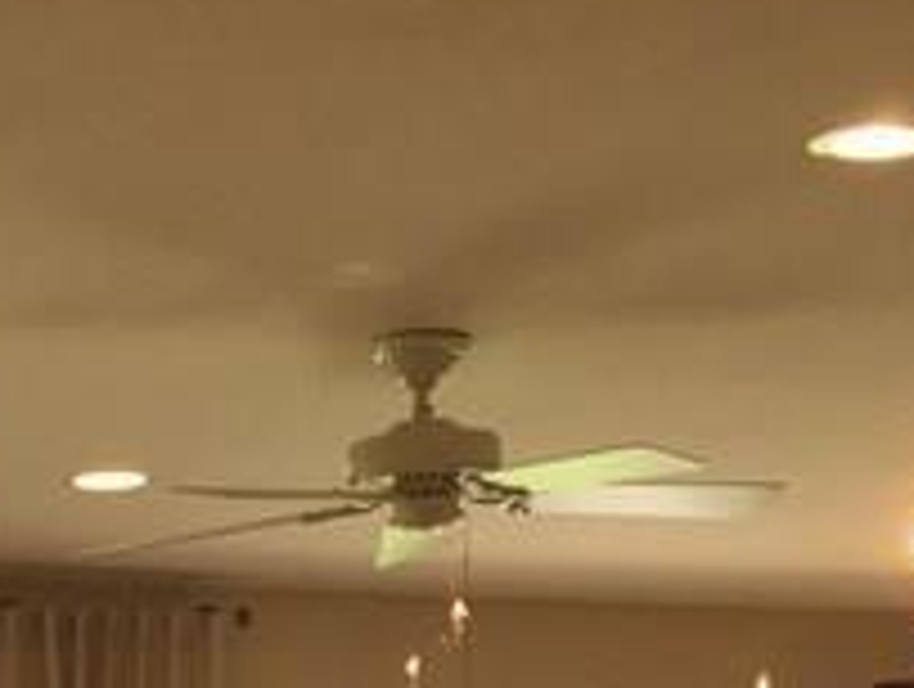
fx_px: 3862
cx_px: -63
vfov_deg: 9.4
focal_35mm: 146
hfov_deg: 13.3
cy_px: 1443
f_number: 2.2
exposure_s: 1/125
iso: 32
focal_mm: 4.15
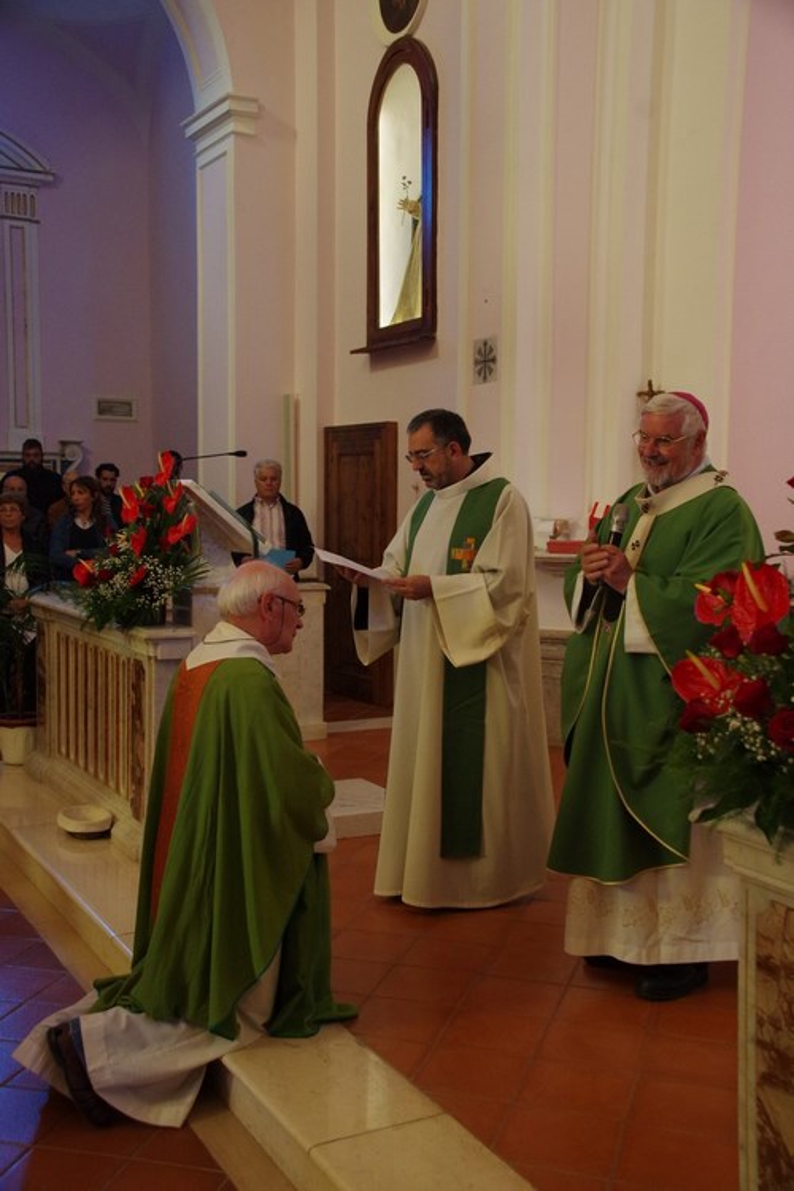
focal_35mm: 39
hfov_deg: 34.2
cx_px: 397
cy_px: 596
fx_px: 1290
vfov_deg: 49.6
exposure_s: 1/60
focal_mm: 26
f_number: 6.3
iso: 1600
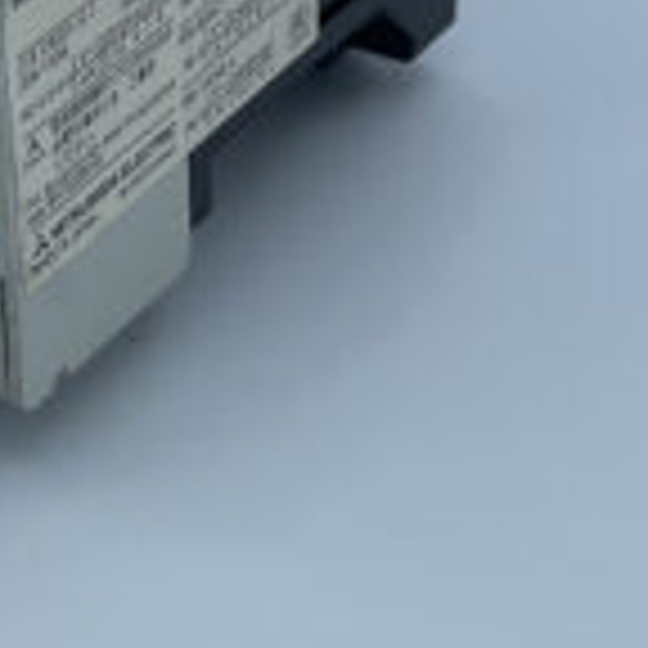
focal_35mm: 64
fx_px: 1355
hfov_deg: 25.4
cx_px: -18
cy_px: -54
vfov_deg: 25.1
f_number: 1.6
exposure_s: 1/2451
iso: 32
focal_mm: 4.2
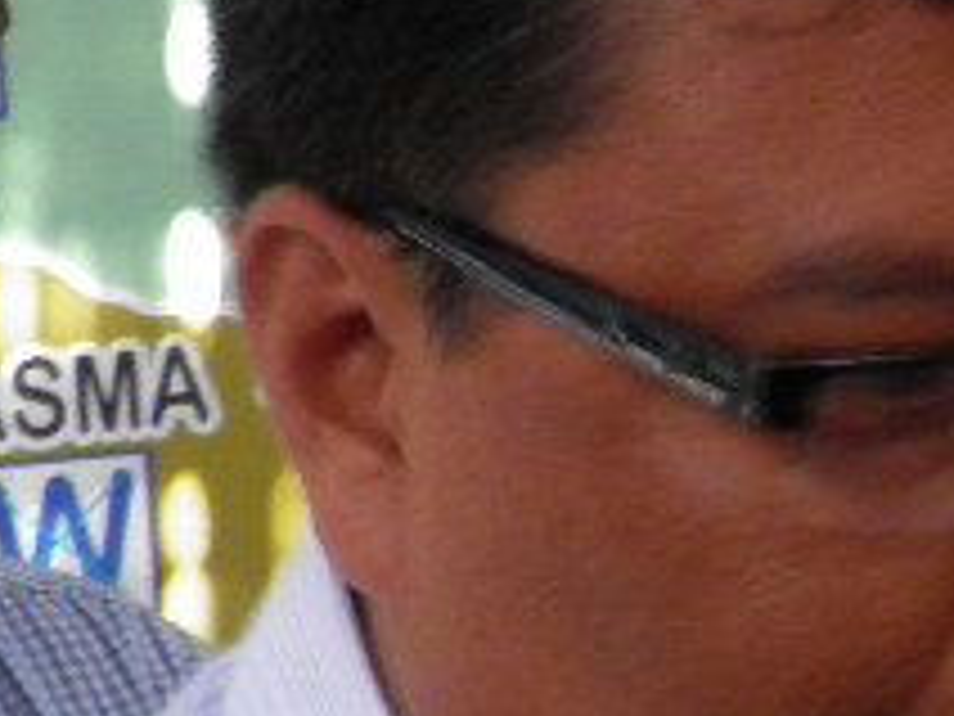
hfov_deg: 10.9
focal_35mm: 169
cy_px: 905
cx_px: 1746
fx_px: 4658
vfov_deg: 8.7
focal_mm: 4.9
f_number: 2.8
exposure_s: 1/30
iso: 160
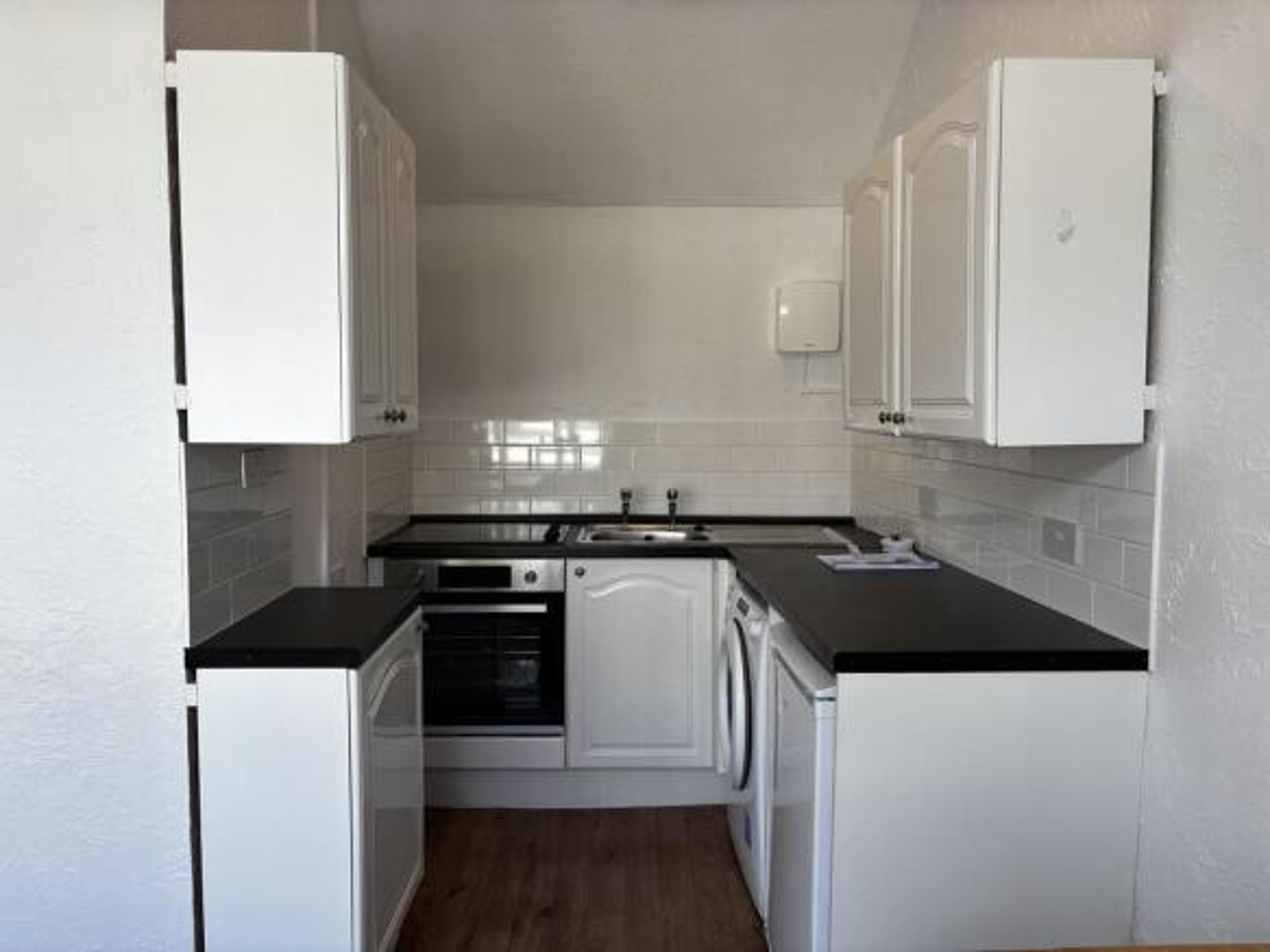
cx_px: 635
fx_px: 954
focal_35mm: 26
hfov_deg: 67.3
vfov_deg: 53.0
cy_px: 476
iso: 32
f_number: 1.6
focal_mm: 5.96
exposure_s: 1/138
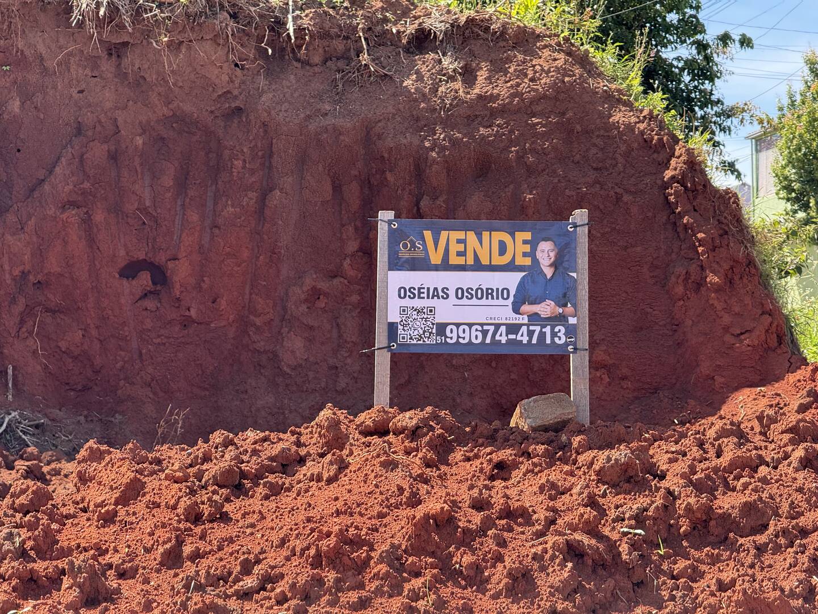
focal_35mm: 120
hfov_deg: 16.4
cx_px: 409
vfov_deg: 12.3
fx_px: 2836
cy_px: 307
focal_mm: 15.66
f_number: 2.8
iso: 64
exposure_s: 1/342
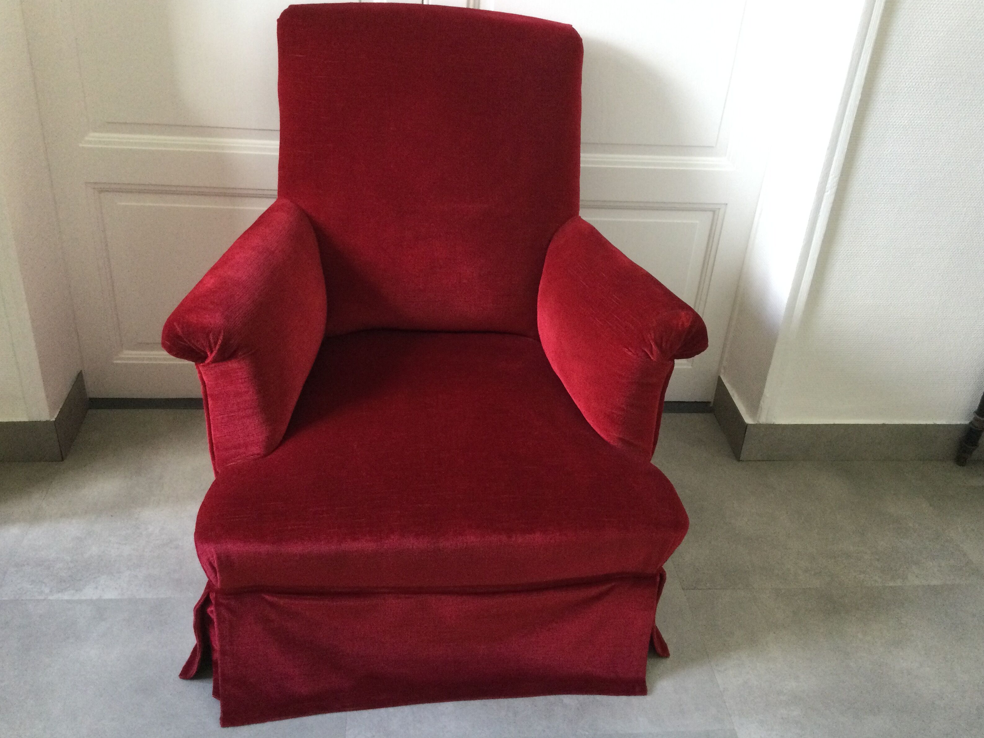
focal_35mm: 32
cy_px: 364
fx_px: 910
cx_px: 492
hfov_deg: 56.8
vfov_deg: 44.2
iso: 200
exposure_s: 1/33
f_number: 2.4
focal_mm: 3.3
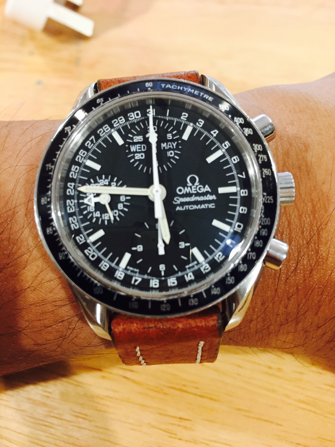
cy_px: 224
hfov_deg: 48.2
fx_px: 374
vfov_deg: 61.7
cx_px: 168
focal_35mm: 29
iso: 250
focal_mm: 4.15
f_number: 2.2
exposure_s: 1/20
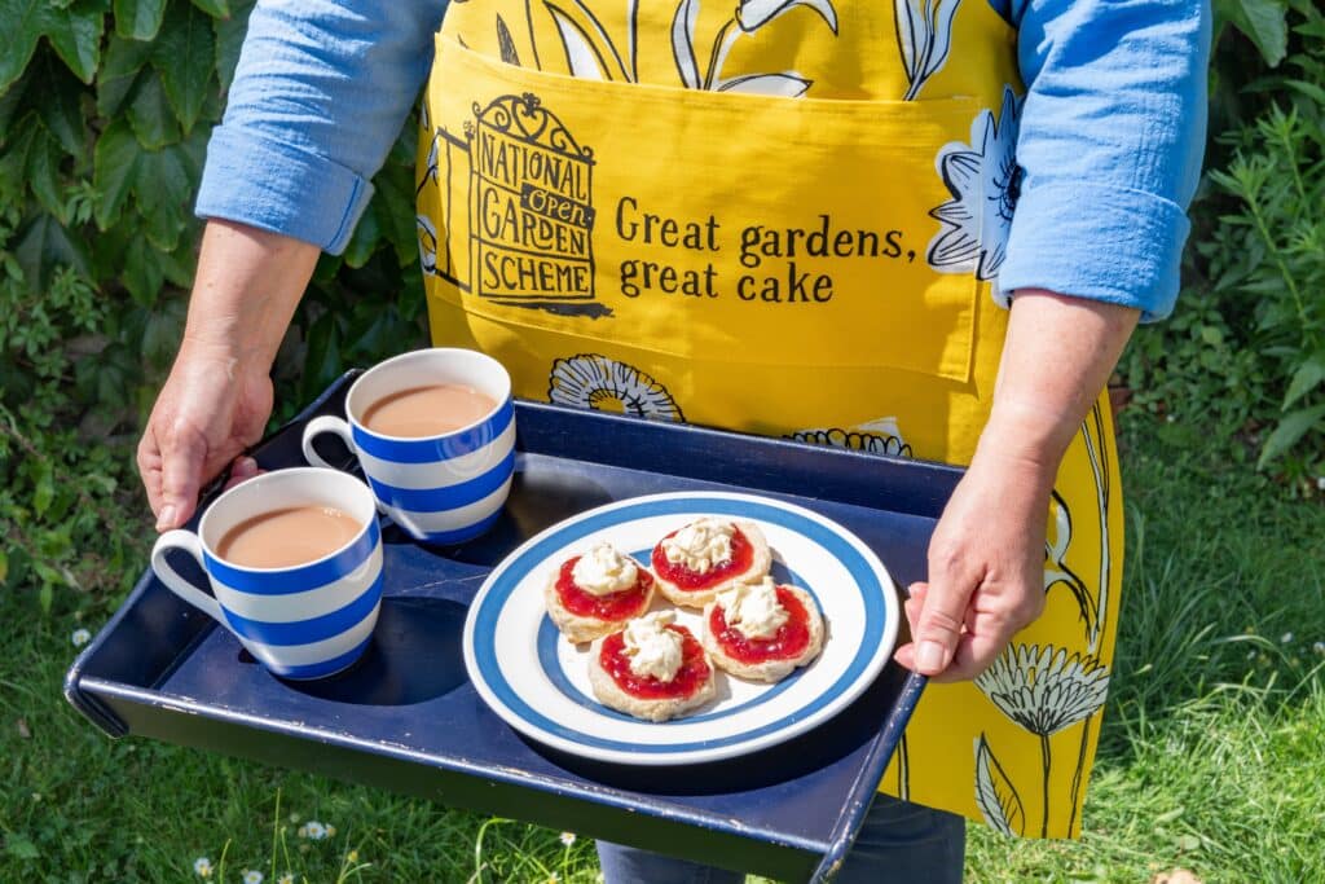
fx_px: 2135
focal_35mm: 58
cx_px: 662
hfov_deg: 34.5
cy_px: 442
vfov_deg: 23.4
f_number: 13
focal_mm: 58
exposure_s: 1/50
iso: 64
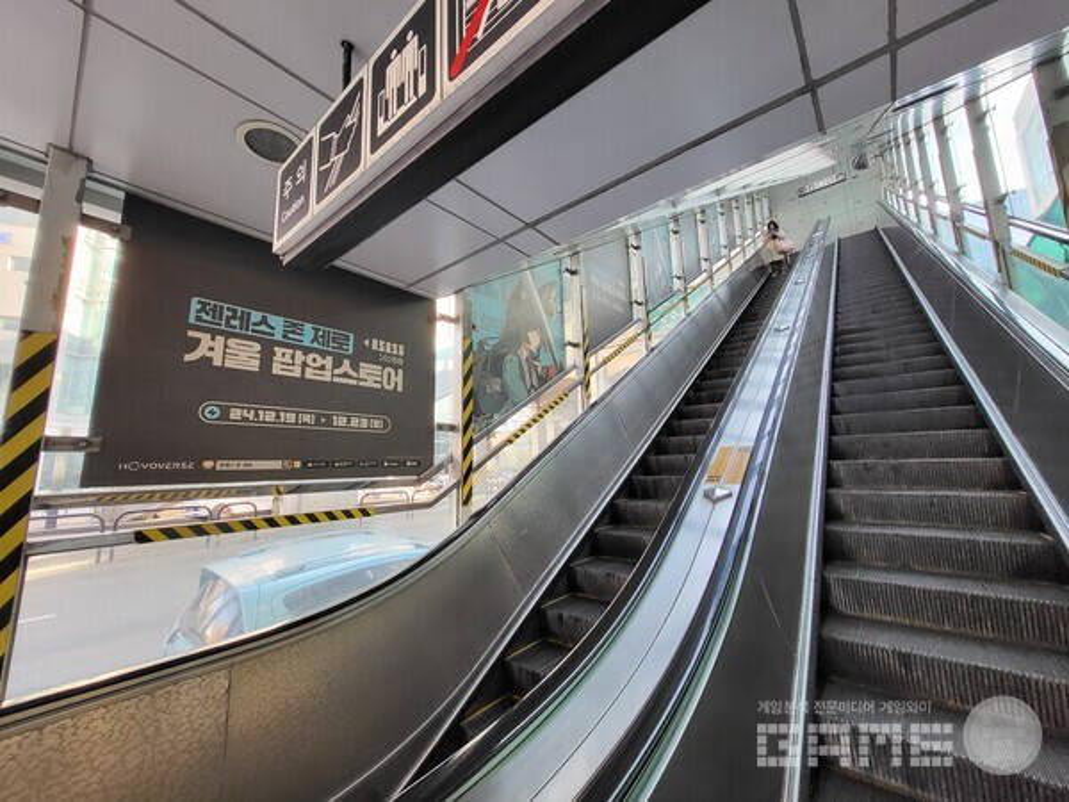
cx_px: 534
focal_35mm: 13
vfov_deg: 89.9
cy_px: 401
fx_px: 401
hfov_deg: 106.2
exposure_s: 1/60
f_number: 2.2
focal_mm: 1.74
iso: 125
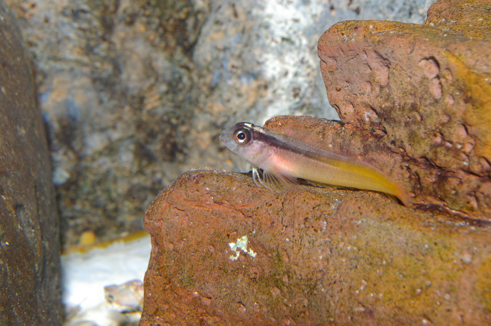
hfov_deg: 35.1
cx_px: 246
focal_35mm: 57
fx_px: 777
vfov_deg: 23.7
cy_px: 163
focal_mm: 38
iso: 400
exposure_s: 1/60
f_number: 16
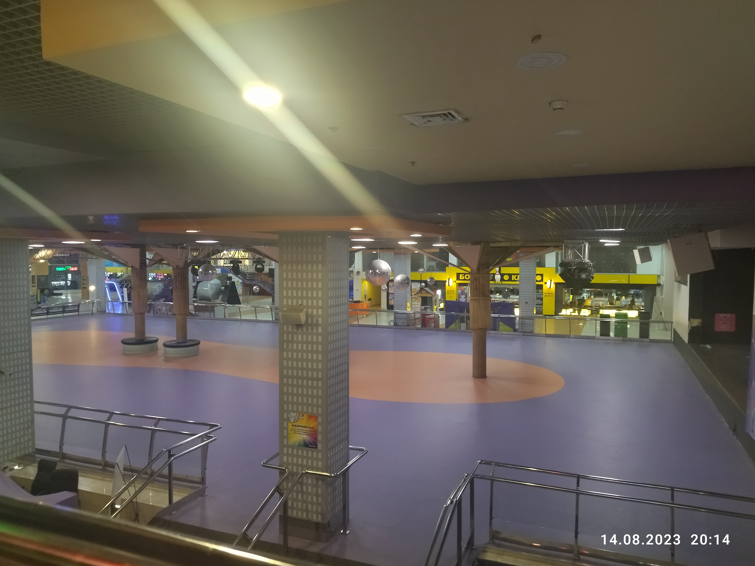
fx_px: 589
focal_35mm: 27
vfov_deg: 51.4
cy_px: 283
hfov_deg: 65.3
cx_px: 378
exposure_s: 1/20
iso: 488
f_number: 1.79
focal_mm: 4.74
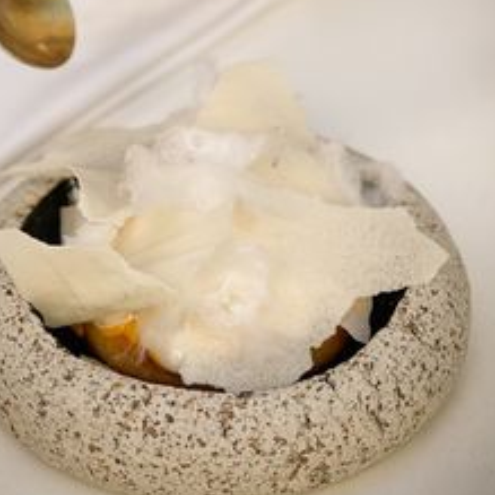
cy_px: 120
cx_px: 197
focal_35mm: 110
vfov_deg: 15.8
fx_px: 1780
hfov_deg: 15.8
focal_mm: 7.5
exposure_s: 1/320
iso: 25
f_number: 2.2
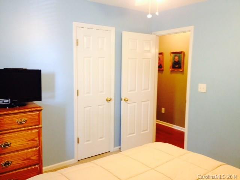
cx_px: 120
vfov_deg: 42.9
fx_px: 229
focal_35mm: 33
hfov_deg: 55.4
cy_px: 90
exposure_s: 1/20
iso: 160
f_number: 2.4
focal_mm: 4.12
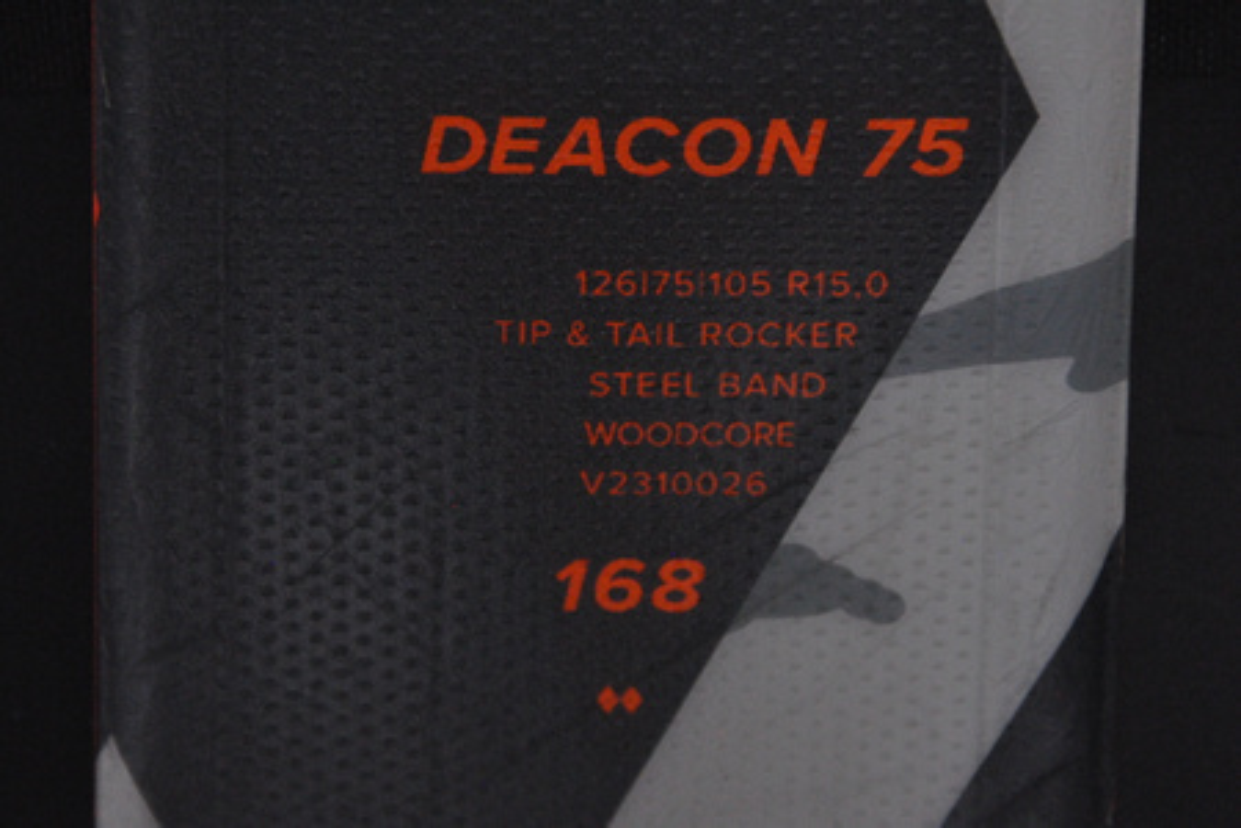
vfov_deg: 8.7
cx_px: 620
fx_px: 5429
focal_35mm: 158
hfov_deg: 13.0
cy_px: 414
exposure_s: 1/125
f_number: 8
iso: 3200
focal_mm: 105
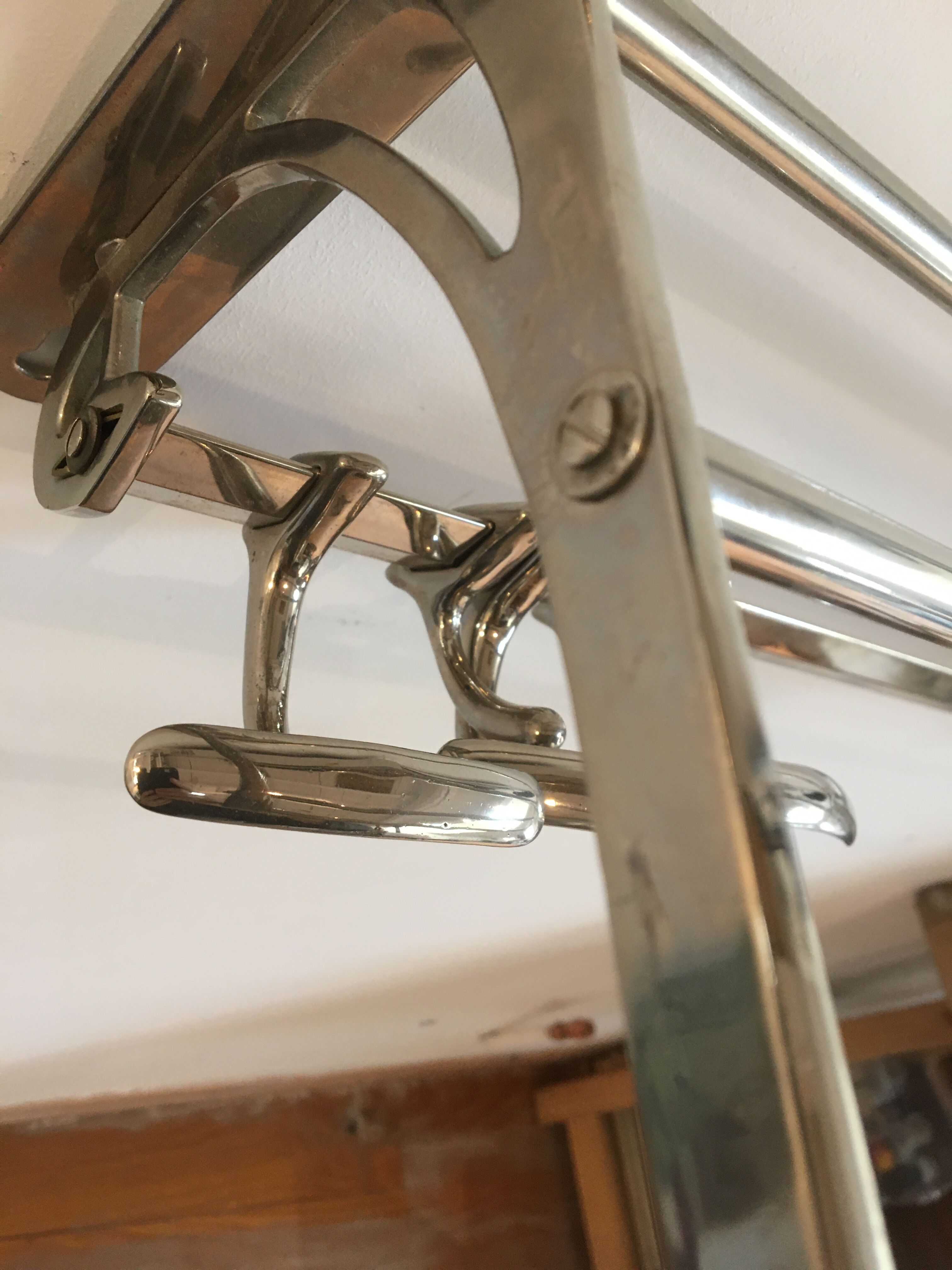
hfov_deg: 48.2
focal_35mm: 29
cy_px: 635
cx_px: 476
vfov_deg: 61.7
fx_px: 1063
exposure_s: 1/33
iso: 125
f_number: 2.2
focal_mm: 4.15
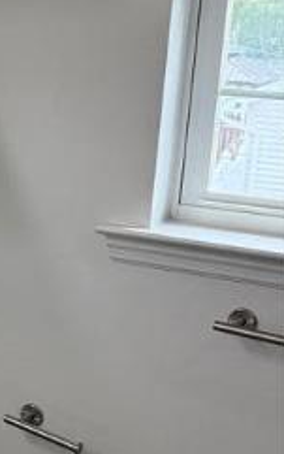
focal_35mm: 81
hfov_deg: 14.0
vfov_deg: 25.5
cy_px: 219
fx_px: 1001
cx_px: -252
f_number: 1.78
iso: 200
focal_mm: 6.76
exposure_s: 1/237
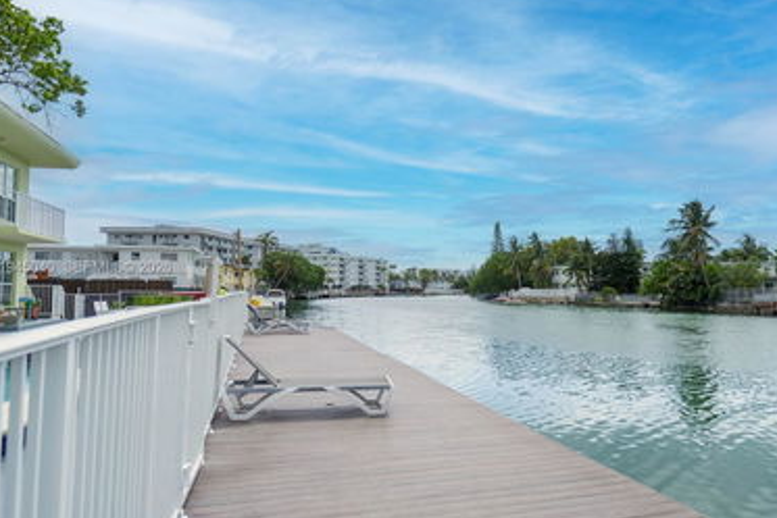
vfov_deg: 48.0
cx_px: 477
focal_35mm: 27
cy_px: 268
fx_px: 583
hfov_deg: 66.5
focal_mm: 21
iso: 320
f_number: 4.5
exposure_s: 1/1600
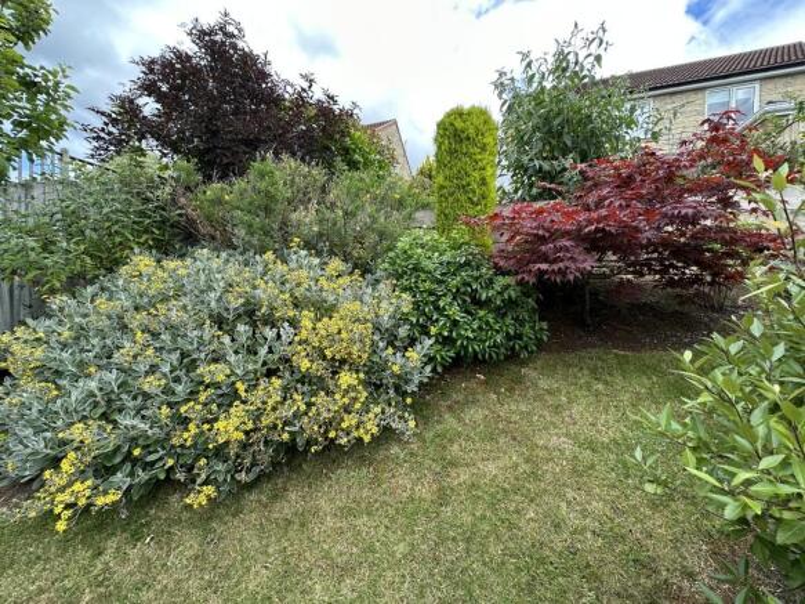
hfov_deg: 102.1
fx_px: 326
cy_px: 302
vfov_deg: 85.7
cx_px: 402
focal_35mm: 14
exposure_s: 1/387
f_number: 2.2
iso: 40
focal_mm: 2.22
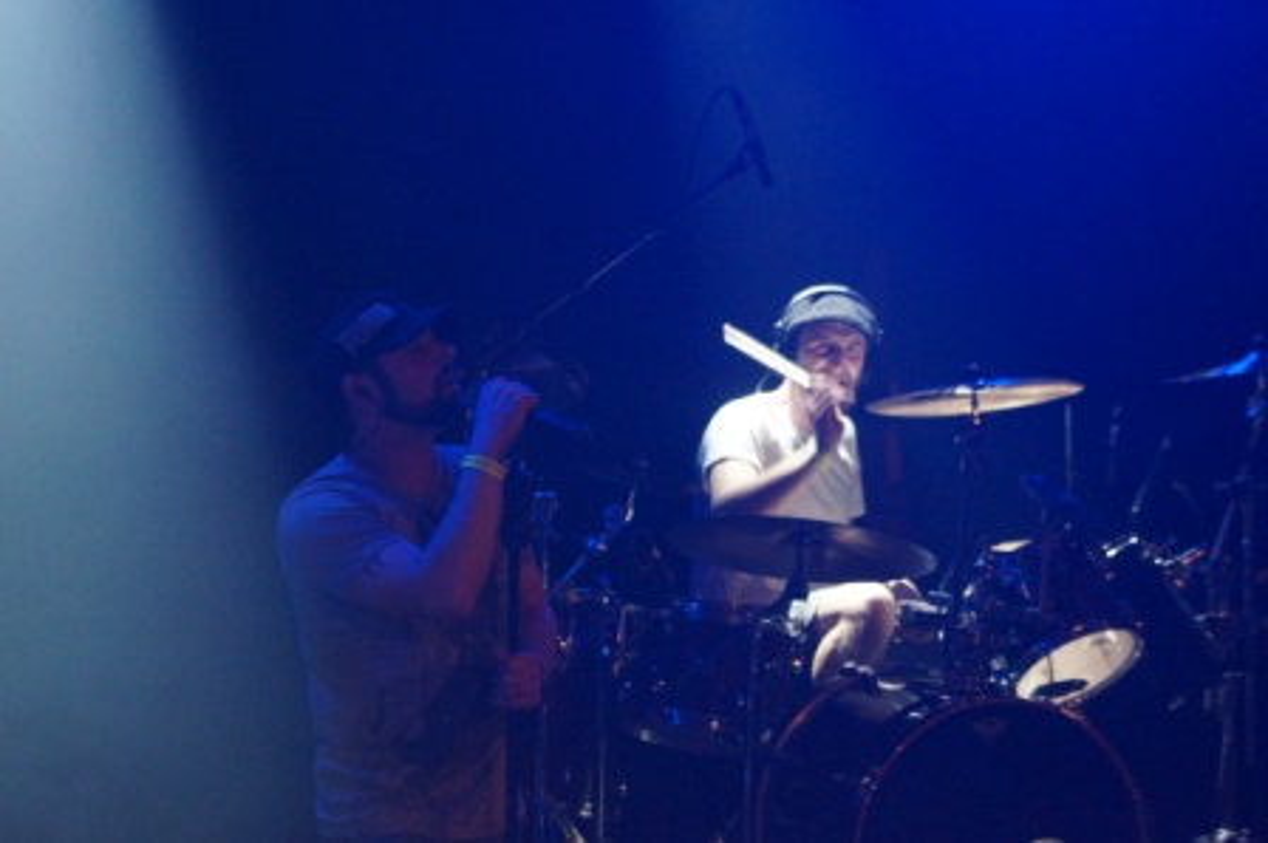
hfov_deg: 19.5
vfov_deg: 13.0
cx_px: 634
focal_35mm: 105
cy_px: 422
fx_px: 3696
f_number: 5
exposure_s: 1/80
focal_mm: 70
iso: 3200
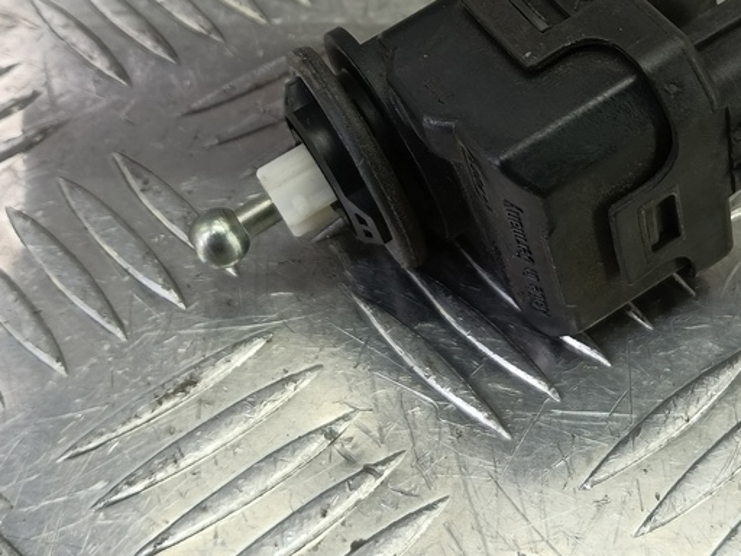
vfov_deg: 30.5
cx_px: 515
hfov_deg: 40.5
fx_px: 985
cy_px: 91
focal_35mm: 46
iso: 109
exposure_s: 1/50
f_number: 1.6
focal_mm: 4.11
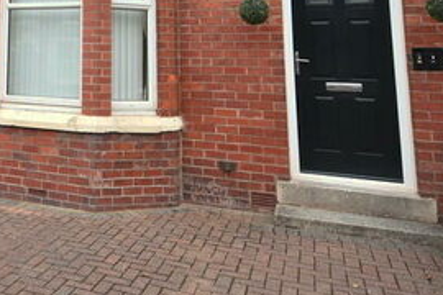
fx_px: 549
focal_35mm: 45
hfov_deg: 40.2
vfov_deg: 27.8
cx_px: 34
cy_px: -20
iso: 100
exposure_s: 1/400
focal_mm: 11.5
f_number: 4.2
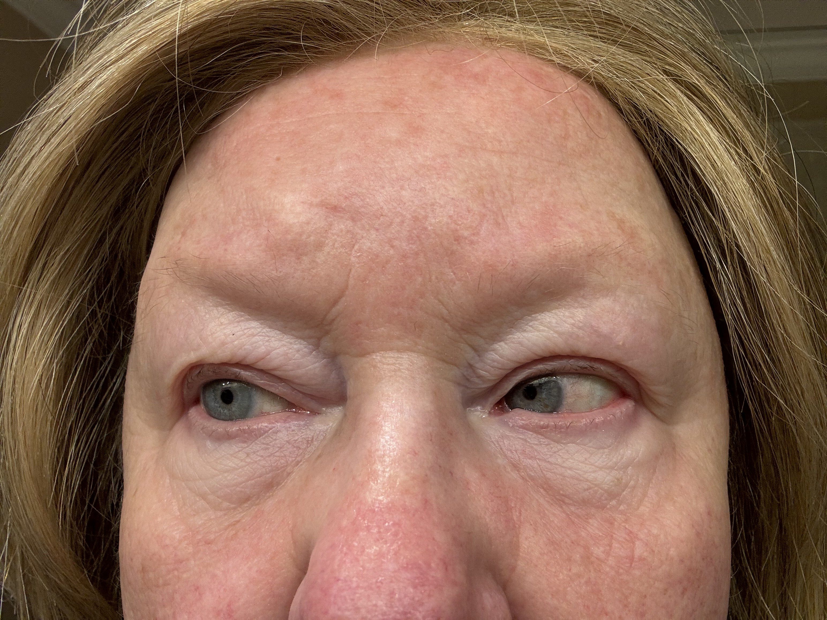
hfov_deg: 60.0
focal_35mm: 30
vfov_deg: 46.8
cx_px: 414
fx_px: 717
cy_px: 310
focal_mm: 2.69
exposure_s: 1/120
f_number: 1.9
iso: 64
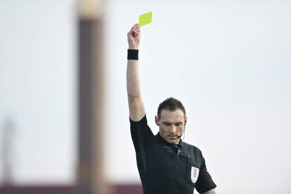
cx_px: 146
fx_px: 3232
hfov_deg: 5.2
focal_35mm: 400
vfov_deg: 3.4
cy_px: 97
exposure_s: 1/3200
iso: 1000
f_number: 2.8
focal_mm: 400
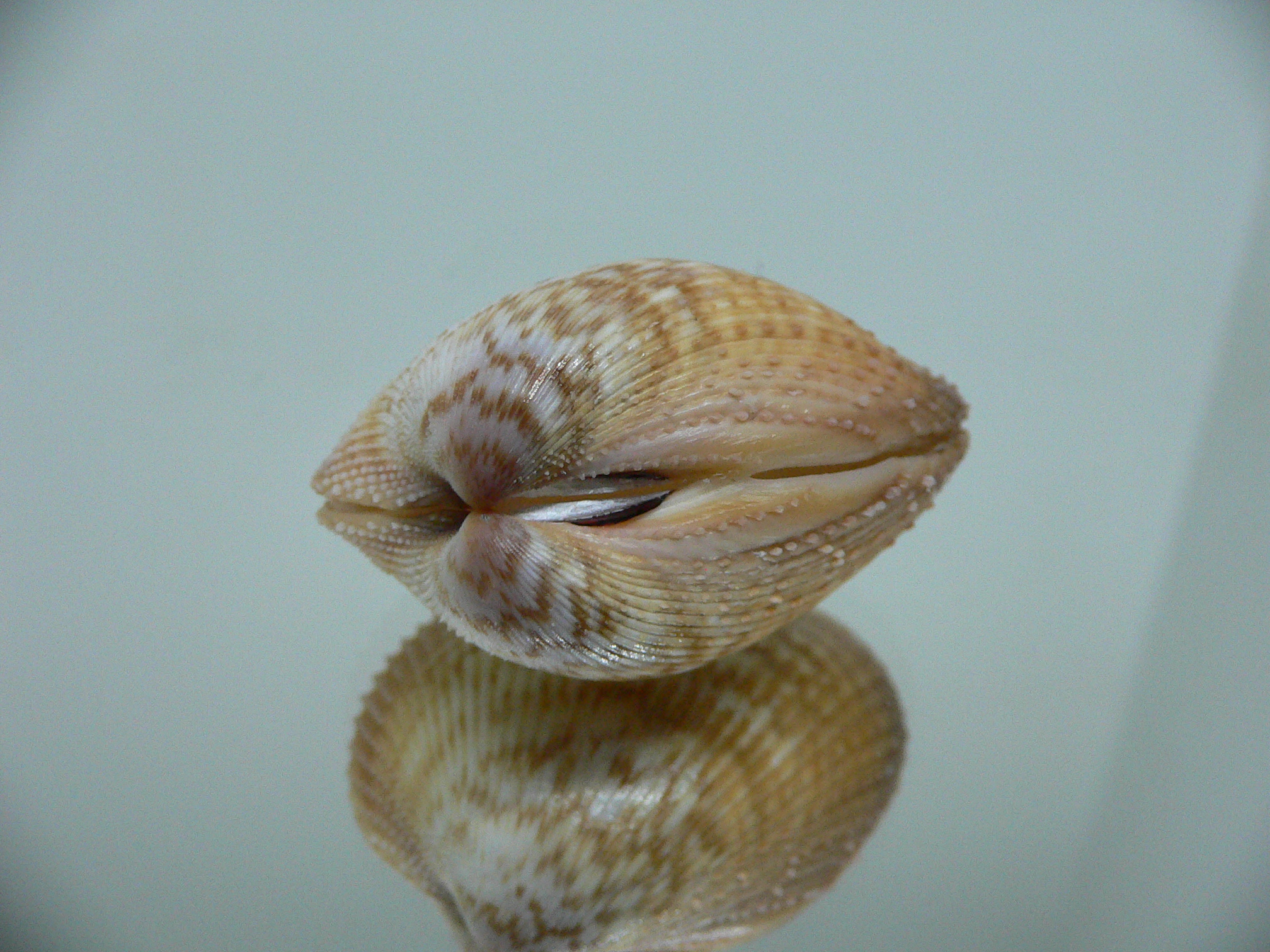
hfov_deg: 52.6
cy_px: 476
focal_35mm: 35
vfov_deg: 40.7
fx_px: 1284
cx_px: 635
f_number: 2.8
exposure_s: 1/60
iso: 200
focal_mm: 4.6
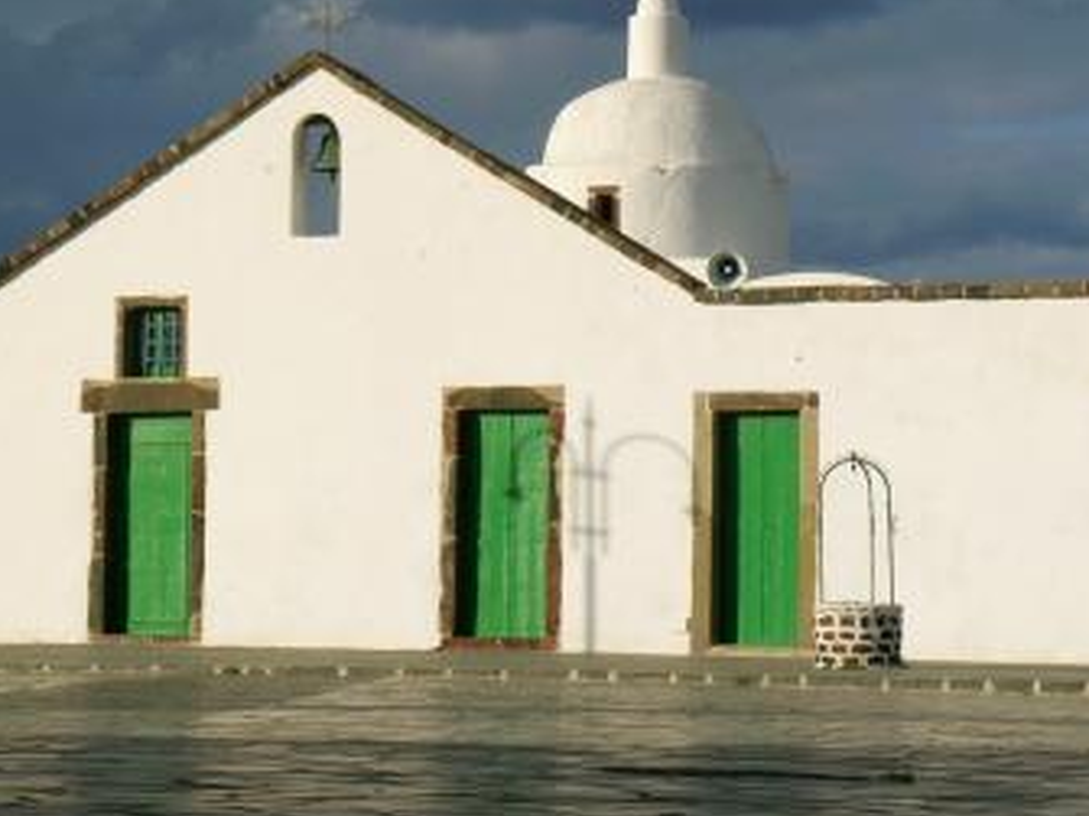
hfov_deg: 12.7
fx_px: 4874
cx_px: 556
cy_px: 332
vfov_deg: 9.6
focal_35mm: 155
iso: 50
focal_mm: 24
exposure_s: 1/374
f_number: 7.3
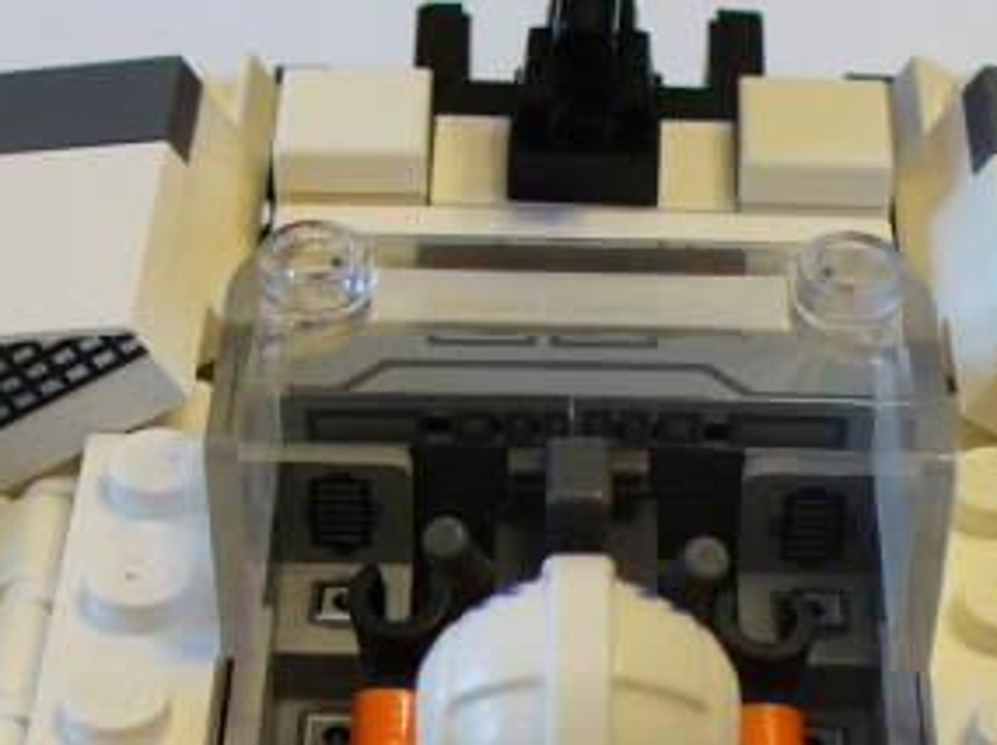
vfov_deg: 14.0
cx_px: 602
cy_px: 769
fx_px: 2992
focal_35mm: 104
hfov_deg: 18.9
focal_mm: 6.1
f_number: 2.8
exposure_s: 1/40
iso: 100
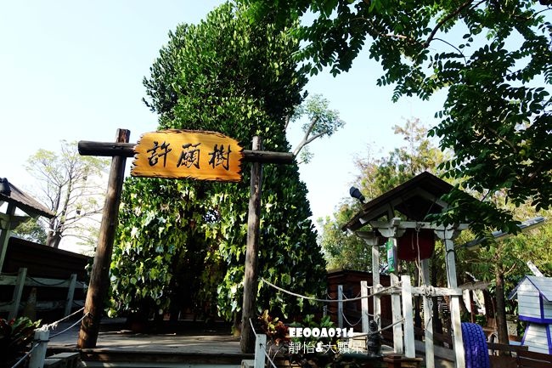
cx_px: 276
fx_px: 368
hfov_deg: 73.8
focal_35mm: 24
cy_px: 184
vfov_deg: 53.1
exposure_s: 1/250
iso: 125
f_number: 4
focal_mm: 8.8
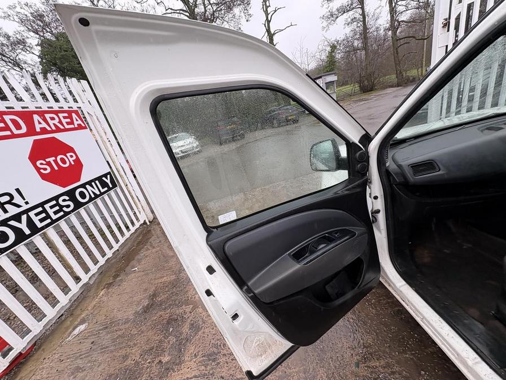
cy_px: 190
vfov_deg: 85.7
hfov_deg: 102.1
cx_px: 253
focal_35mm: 14
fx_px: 205
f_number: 2.2
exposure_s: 1/111
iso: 50
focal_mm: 2.22
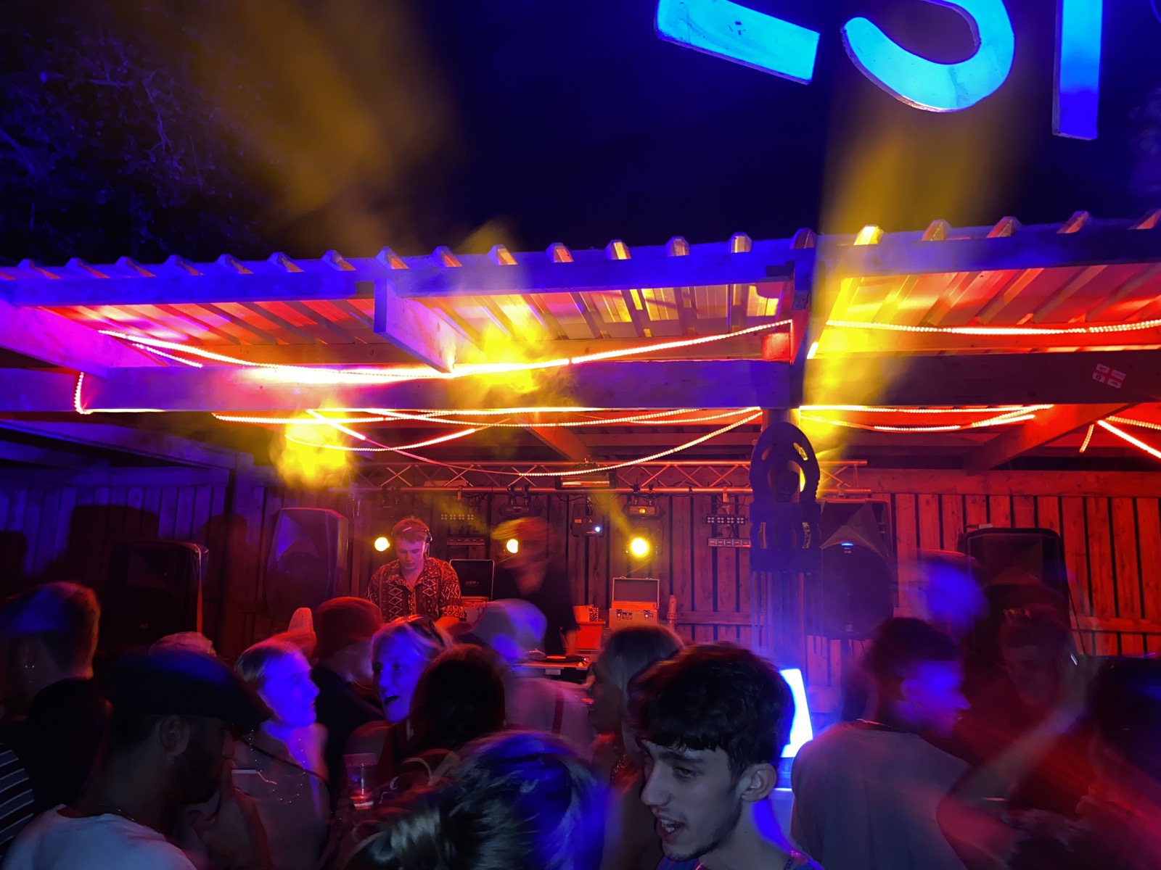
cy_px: 435
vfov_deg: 53.1
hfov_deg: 67.3
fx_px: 872
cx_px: 580
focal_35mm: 26
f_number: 1.8
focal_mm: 4.25
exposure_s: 1/4
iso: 125
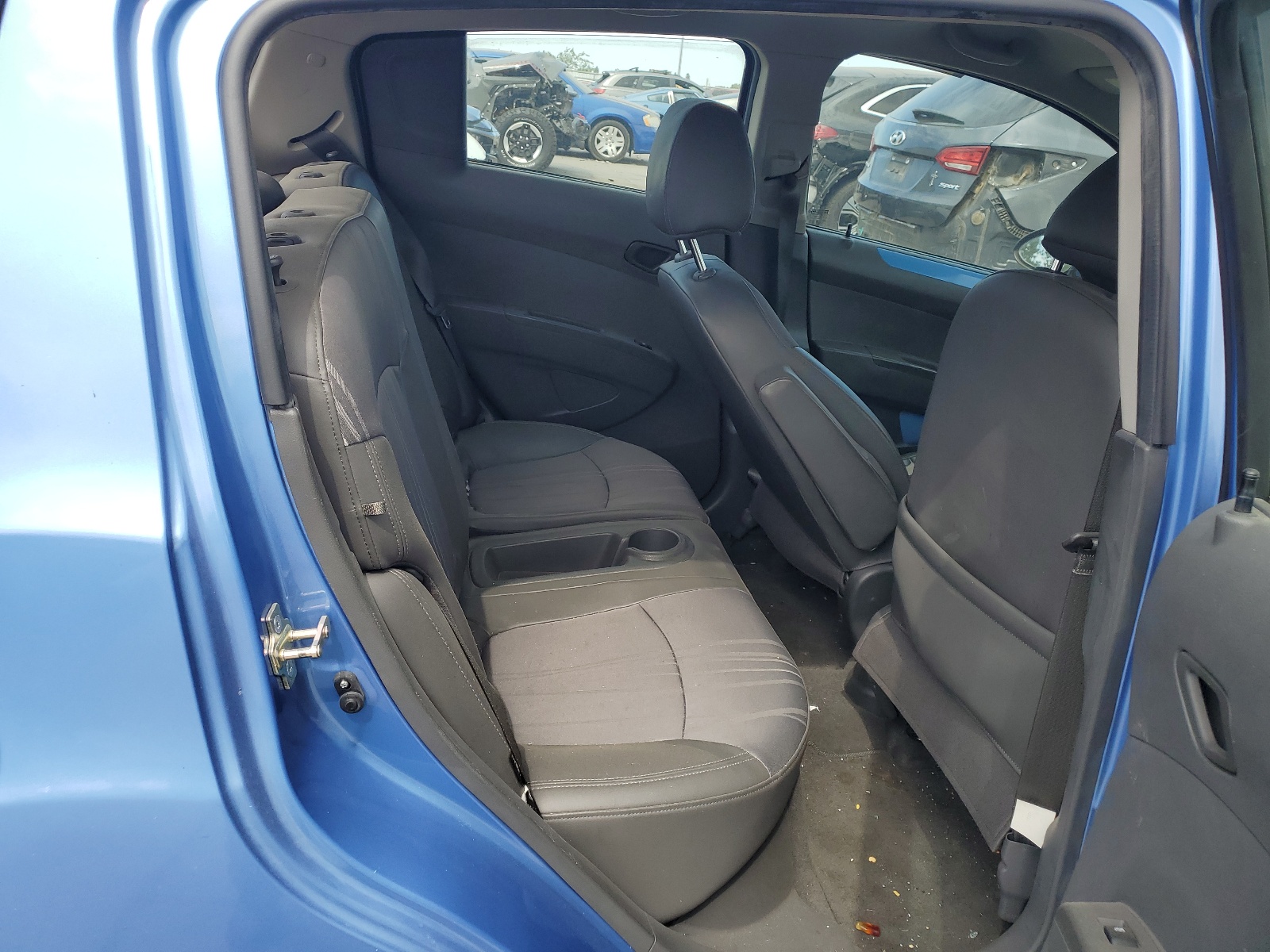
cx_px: 635
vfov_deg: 53.1
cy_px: 476
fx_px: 954
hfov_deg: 67.3
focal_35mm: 26
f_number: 1.5
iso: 50
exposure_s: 1/833
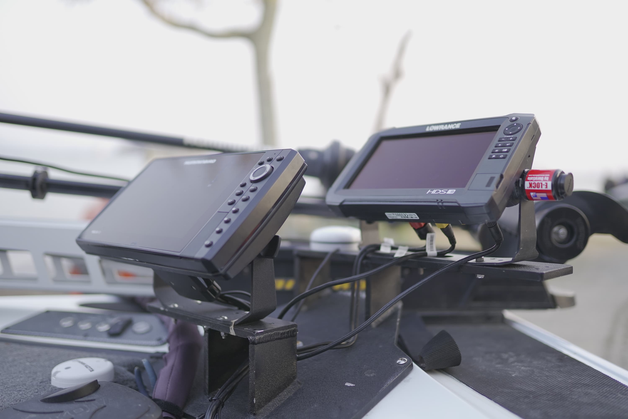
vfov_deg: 37.9
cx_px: 314
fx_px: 611
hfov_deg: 54.4
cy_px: 210
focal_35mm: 35
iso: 500
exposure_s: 1/1250
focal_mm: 35
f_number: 1.4
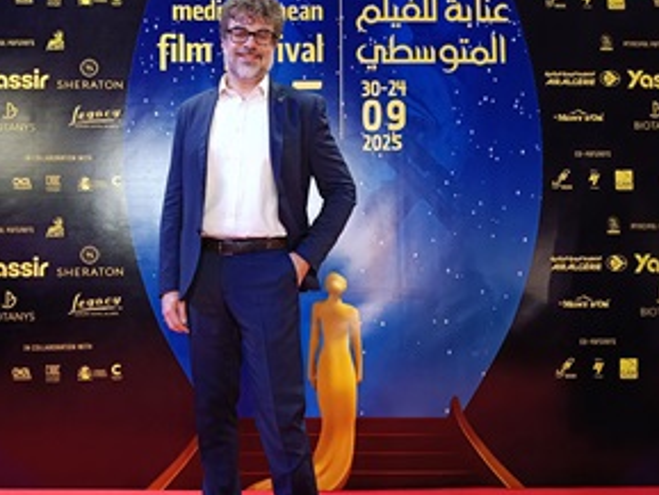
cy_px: 281
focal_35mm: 36
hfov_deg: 51.0
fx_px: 686
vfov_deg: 39.6
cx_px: 260
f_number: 1.88
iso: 3200
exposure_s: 1/100
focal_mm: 4.84
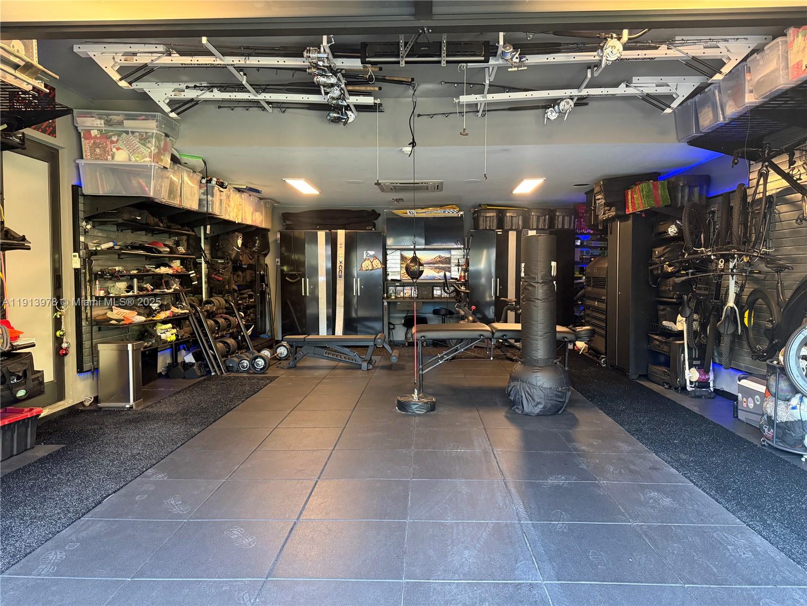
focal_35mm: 24
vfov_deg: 56.8
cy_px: 303
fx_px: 560
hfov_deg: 71.6
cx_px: 404
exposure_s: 1/60
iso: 800
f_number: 1.78
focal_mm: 6.76
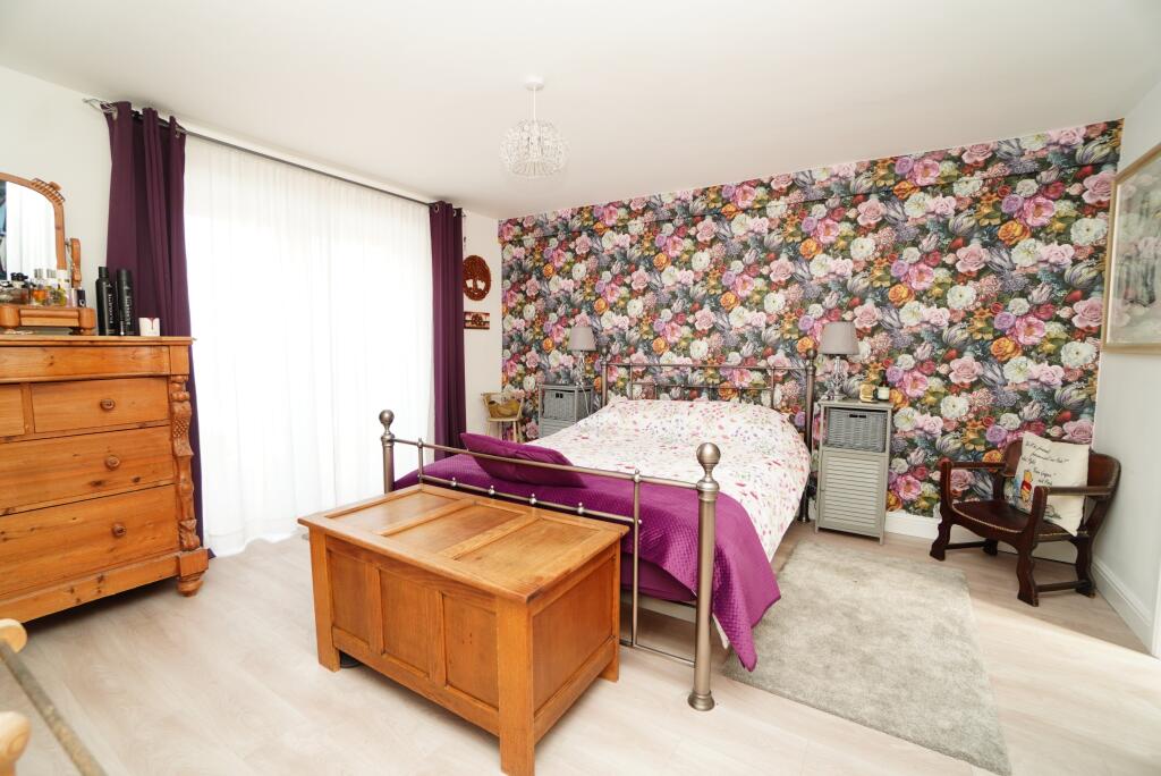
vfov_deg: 77.4
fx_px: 484
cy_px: 388
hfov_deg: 100.4
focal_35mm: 15
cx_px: 580
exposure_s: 1/80
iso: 400
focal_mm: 10
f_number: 4.5
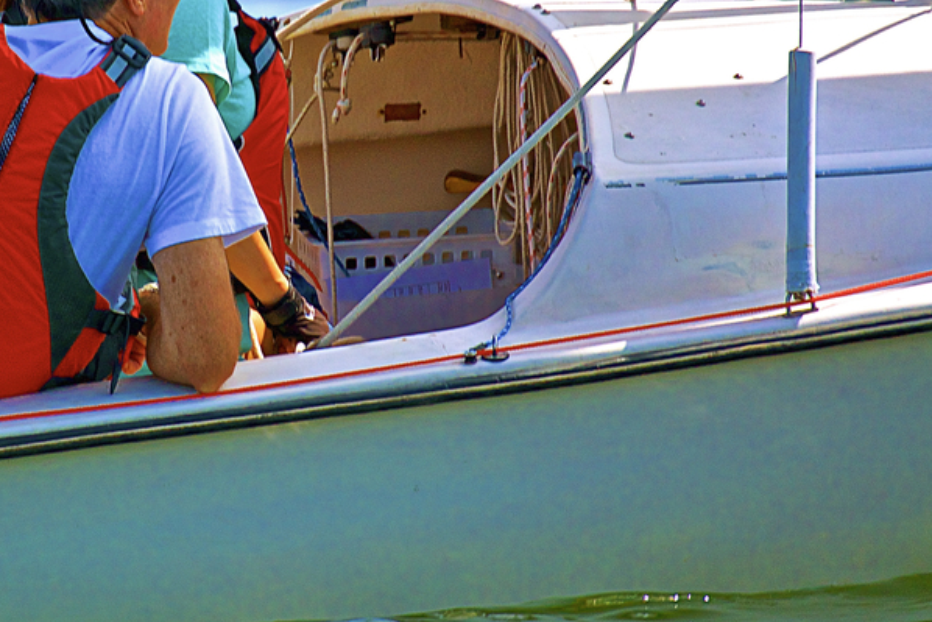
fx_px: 35940
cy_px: 140
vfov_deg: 1.0
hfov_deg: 1.5
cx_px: 215
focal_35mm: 1388
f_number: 5.6
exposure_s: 1/500
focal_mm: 300
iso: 160
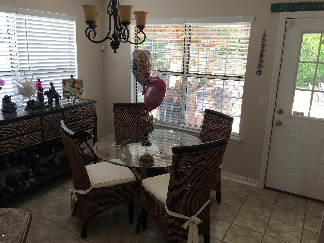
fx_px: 271
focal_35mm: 29
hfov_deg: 61.7
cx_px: 162
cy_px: 122
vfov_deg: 48.2
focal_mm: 4.15
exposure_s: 1/60
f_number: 2.2
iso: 25
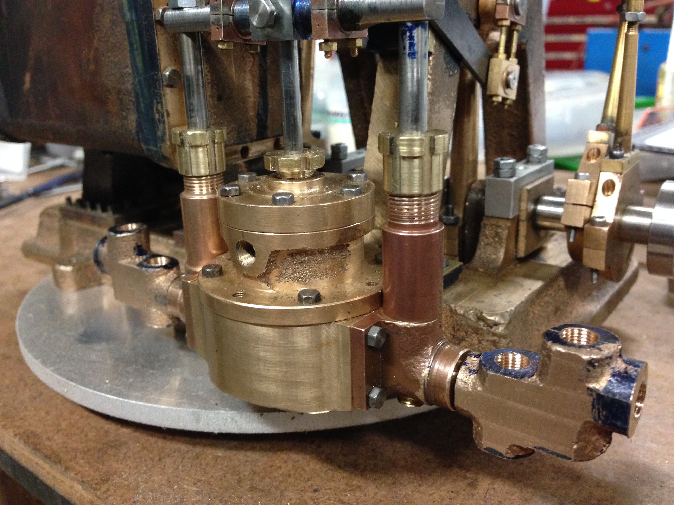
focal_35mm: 33
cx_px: 337
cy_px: 252
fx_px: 643
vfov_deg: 42.9
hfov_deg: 55.4
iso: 320
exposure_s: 1/20
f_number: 2.4
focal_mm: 4.12
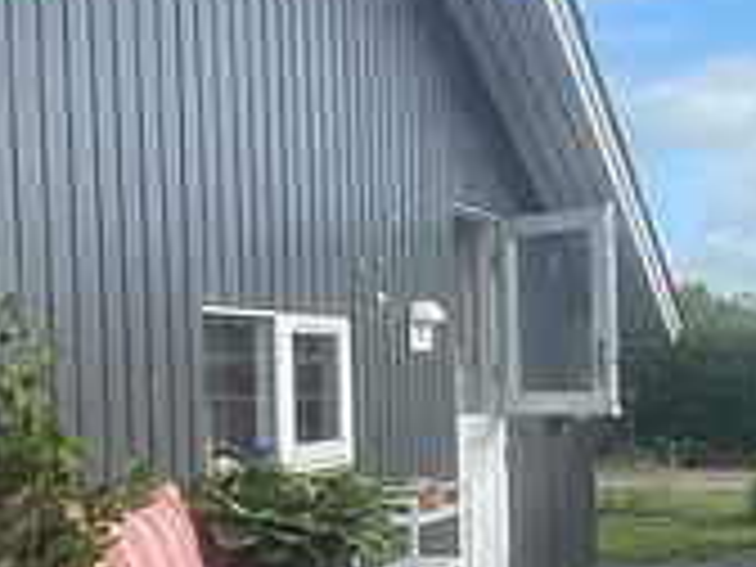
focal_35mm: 62
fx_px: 1354
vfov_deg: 23.5
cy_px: 392
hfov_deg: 31.1
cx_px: 454
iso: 32
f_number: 1.8
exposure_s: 1/1504
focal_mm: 4.25
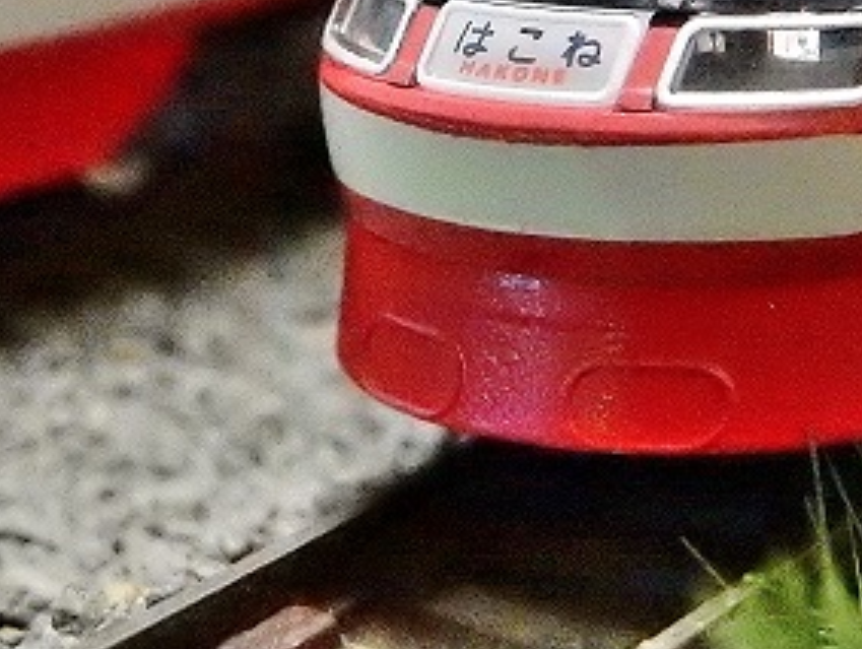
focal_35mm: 126
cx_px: 469
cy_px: -126
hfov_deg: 15.6
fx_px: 3142
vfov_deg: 11.6
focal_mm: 9
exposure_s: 1/125
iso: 3200
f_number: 4.5
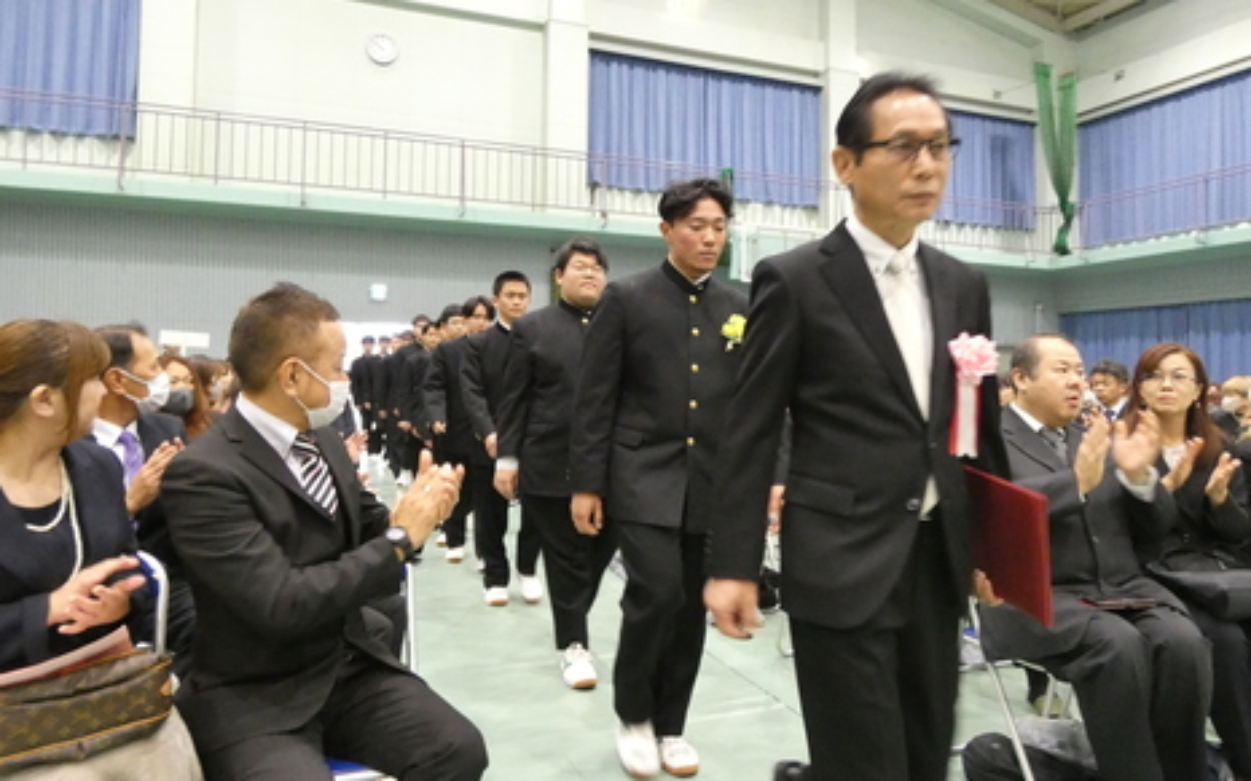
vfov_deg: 51.0
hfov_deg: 74.8
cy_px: 357
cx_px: 628
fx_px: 818
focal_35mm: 24
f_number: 2.9
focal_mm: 3.9
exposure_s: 1/60
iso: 1000
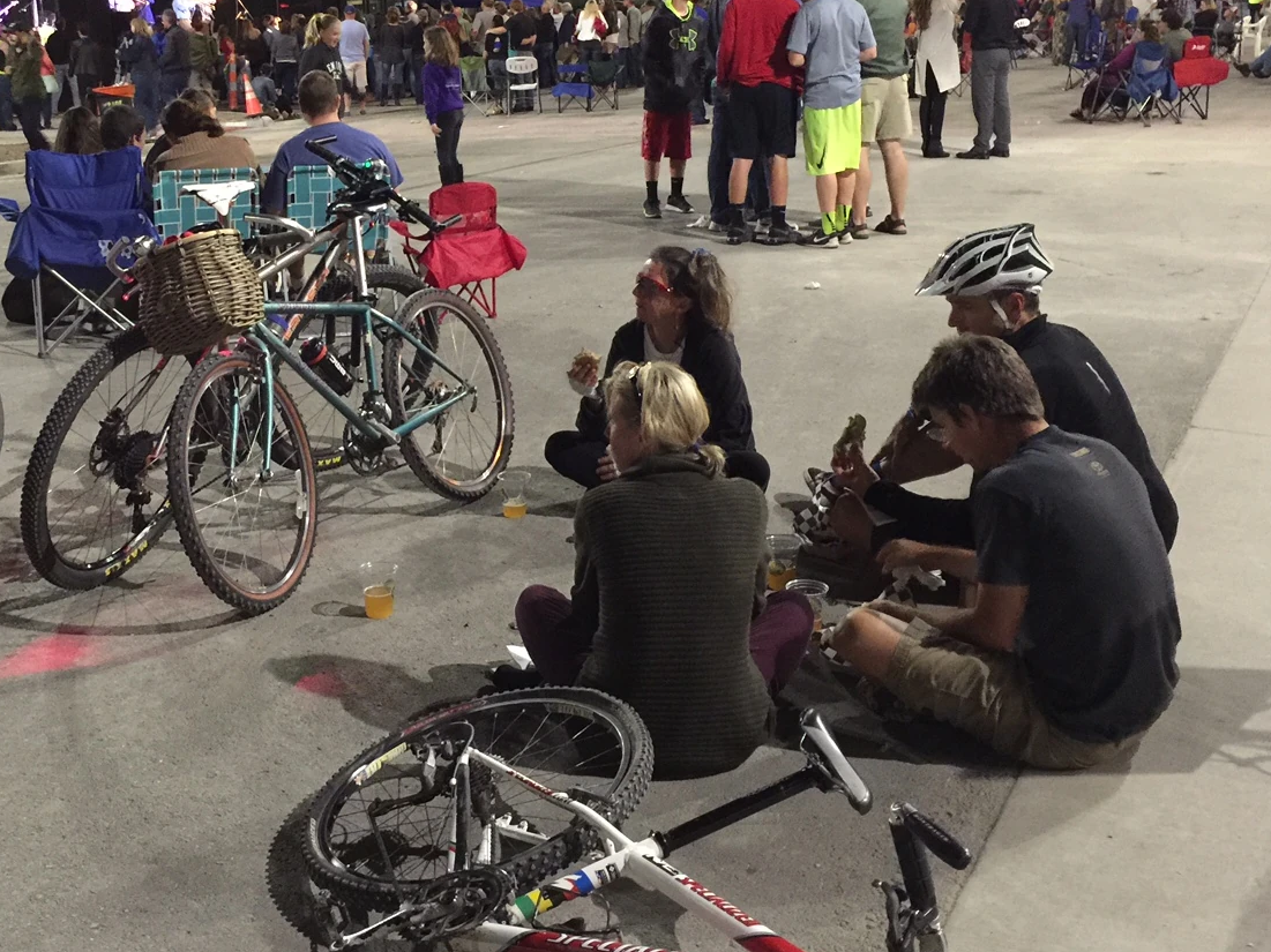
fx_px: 1578
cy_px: 369
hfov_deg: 43.5
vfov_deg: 33.4
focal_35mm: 43
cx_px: 476
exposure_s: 1/4
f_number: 2.2
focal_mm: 4.15
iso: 125
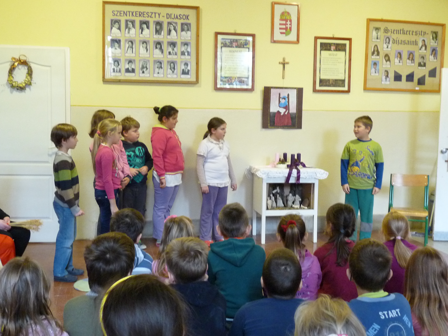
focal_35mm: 39
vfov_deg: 36.8
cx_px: 224
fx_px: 505
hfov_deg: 47.9
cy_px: 168
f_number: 2.8
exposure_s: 1/13
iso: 400
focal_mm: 4.8
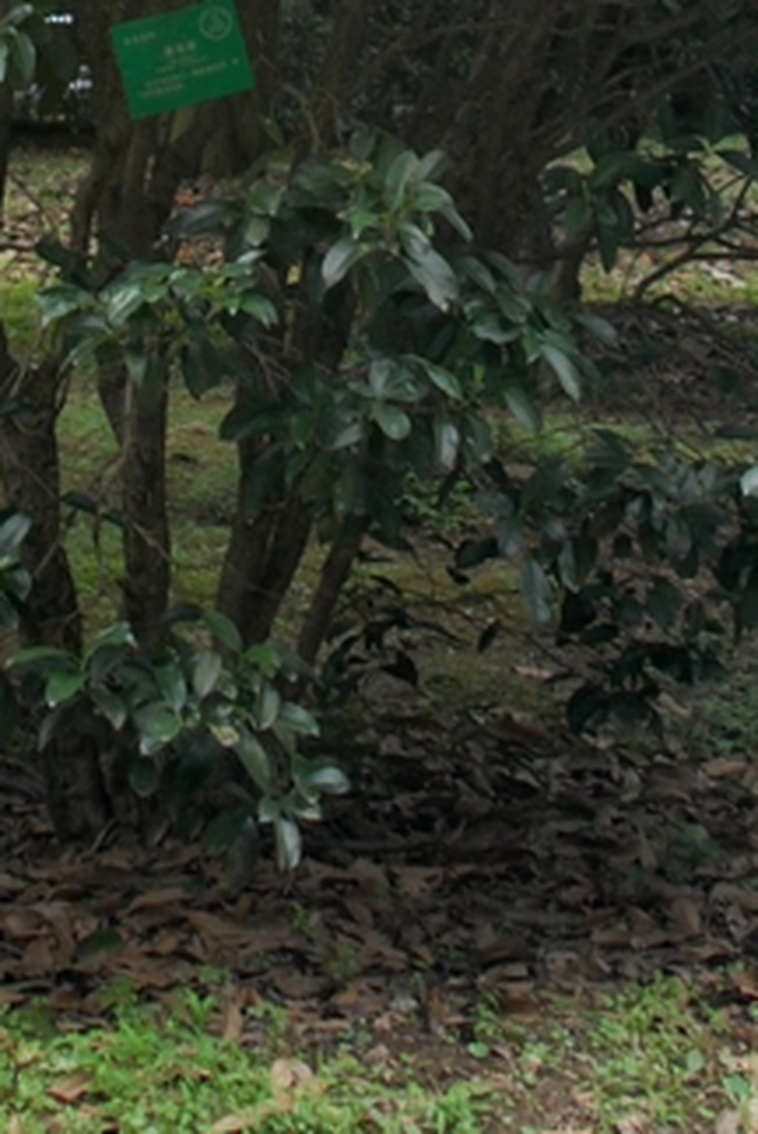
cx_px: 304
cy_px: -590
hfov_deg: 10.3
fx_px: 4191
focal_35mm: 133
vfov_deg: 14.3
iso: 400
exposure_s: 1/60
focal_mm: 28
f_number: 4
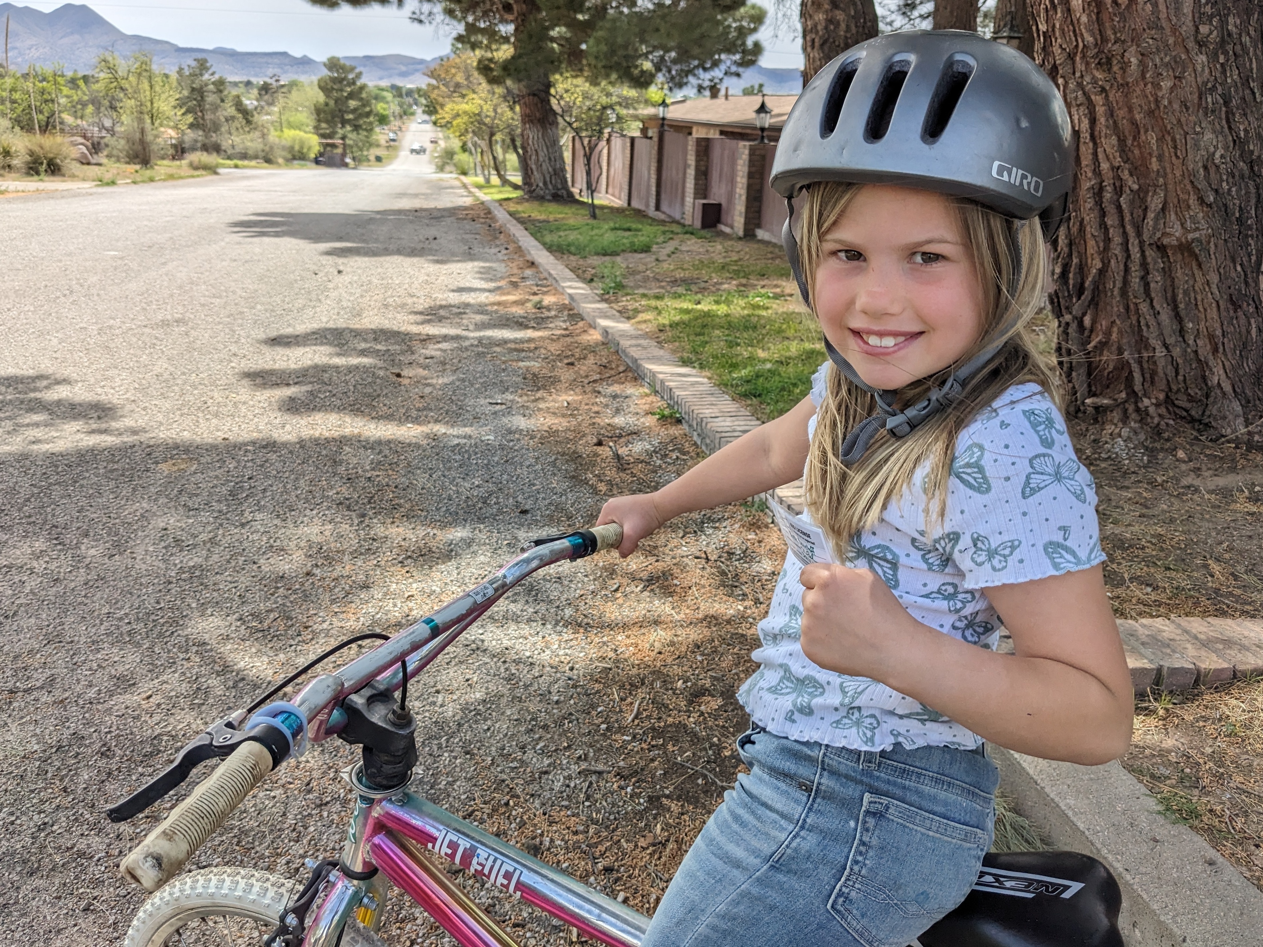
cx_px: 632
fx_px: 985
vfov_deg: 51.4
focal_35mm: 27
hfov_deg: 65.3
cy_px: 474
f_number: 1.73
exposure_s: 1/2347
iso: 51
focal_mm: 4.38
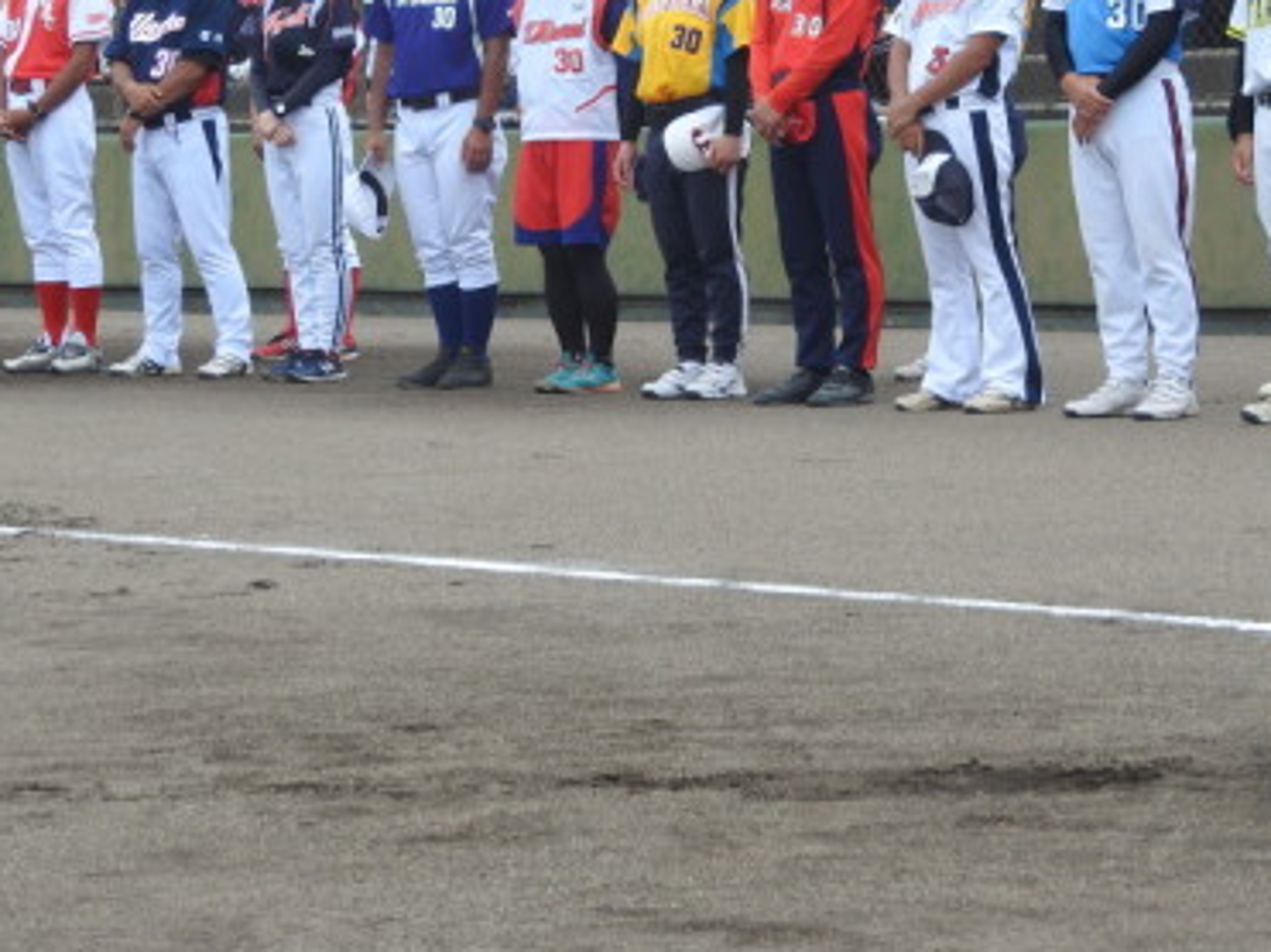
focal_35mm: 170
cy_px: 253
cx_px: 750
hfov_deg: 11.6
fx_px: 6240
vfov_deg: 8.7
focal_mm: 18.8
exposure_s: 1/320
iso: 100
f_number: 4.8
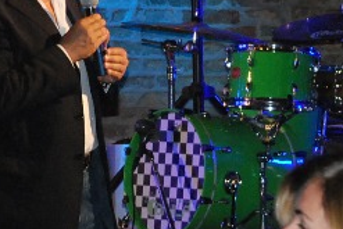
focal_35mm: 365
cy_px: 17
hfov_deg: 5.6
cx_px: 351
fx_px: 3476
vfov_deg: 3.8
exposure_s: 1/60
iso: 1600
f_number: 5.6
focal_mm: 75
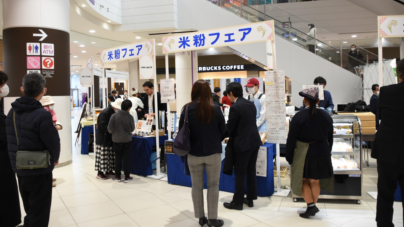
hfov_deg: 66.1
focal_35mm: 29
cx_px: 202
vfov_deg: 40.0
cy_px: 91
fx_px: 311
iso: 1000
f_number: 4
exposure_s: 1/125
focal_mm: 18
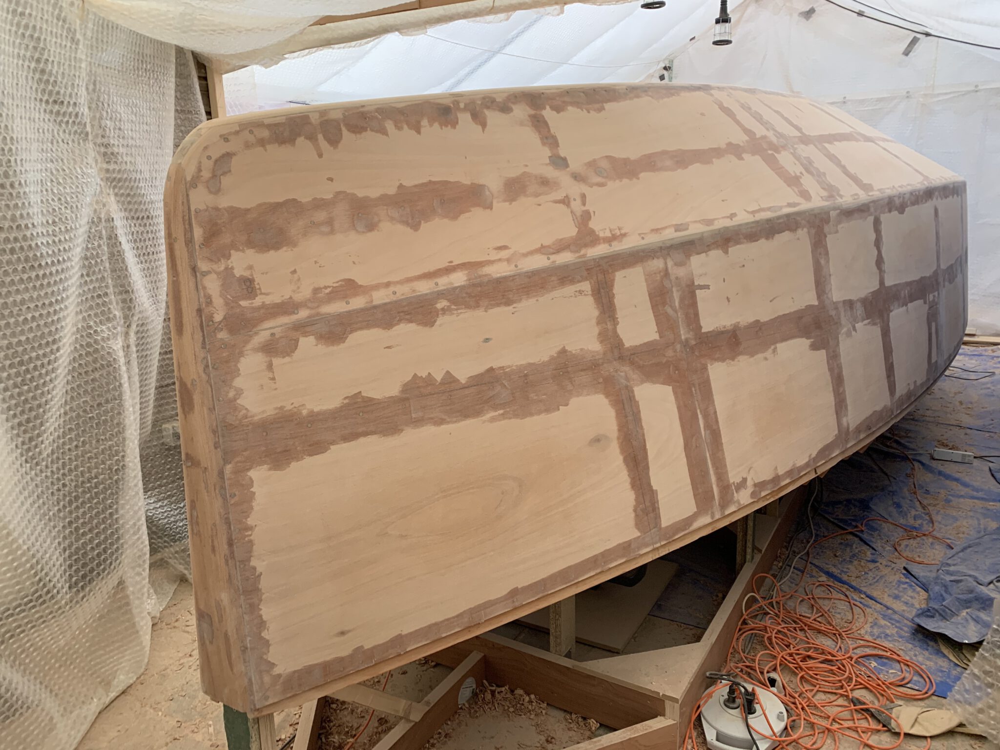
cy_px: 375
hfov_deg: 67.3
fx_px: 751
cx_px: 500
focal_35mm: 26
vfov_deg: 53.1
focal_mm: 4.25
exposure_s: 1/84
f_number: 1.8
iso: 100
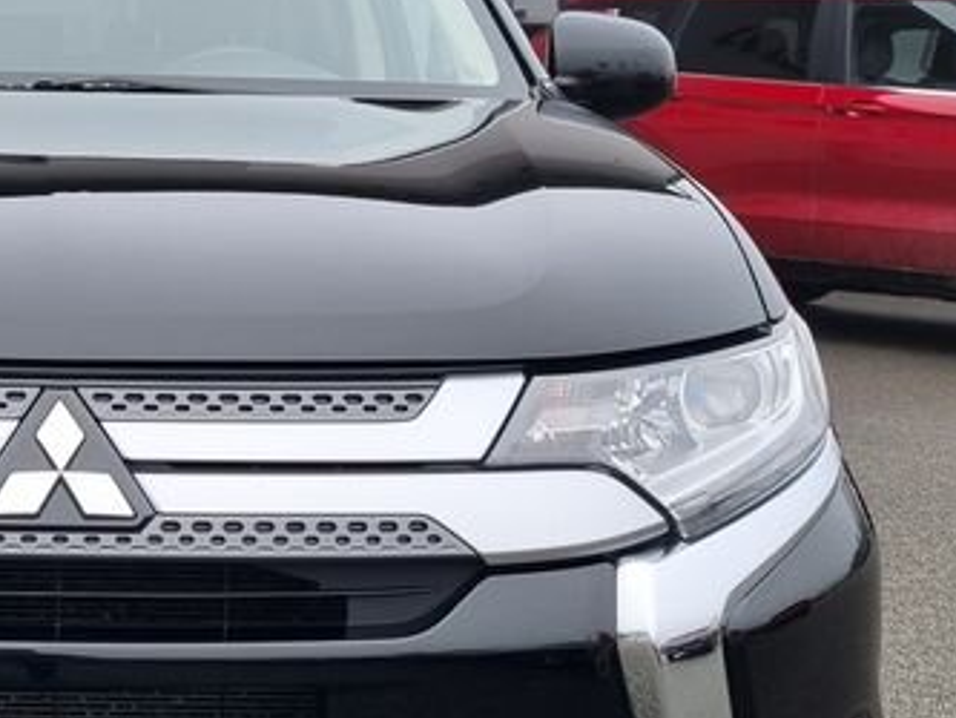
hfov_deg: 23.6
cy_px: 258
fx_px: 2210
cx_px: 63
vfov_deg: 18.4
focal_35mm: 80
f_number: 1.8
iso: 50
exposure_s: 1/317
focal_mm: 5.4
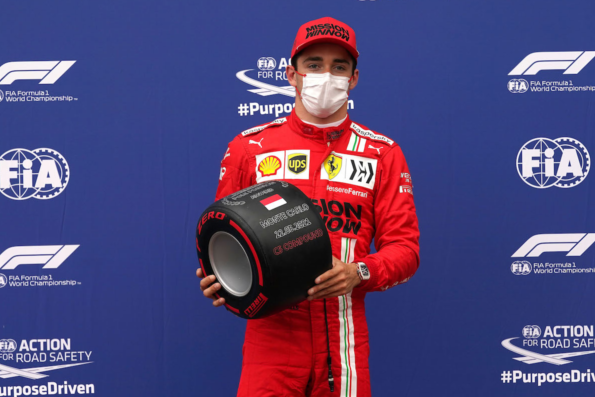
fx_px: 2050
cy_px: 198
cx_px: 298
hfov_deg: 16.5
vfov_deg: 11.1
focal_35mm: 124
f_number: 5.6
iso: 500
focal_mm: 123
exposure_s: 1/500
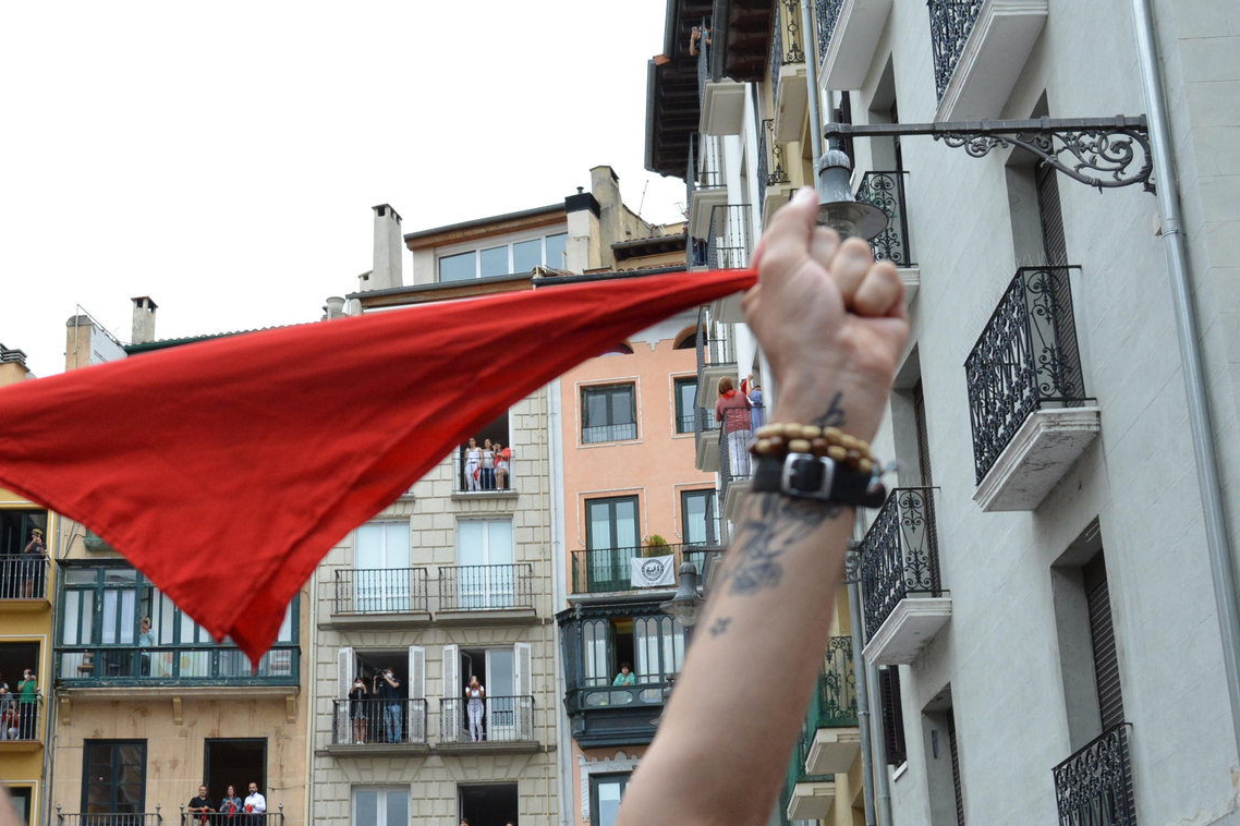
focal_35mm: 58
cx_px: 414
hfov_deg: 34.2
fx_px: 1997
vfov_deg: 23.3
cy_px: 531
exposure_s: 1/500
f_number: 5.6
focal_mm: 22
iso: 640
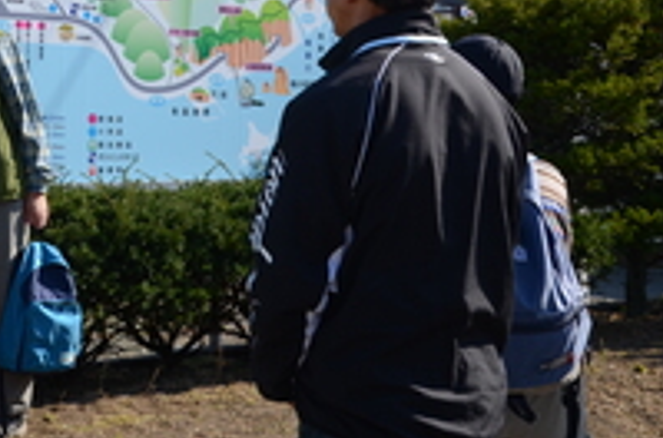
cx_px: 23
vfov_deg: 14.7
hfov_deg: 22.0
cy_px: -41
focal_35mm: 90
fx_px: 1652
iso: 100
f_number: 11
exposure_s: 1/100
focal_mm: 24
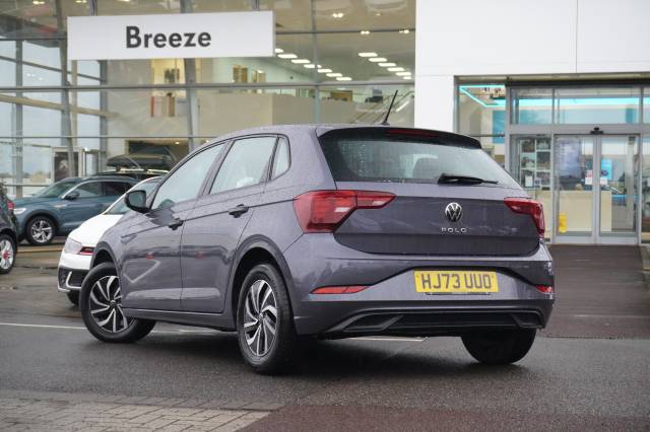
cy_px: 216
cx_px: 325
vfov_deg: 22.1
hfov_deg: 32.6
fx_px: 1110
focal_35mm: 62
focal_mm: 41
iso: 2500
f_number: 5.6
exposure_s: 1/160
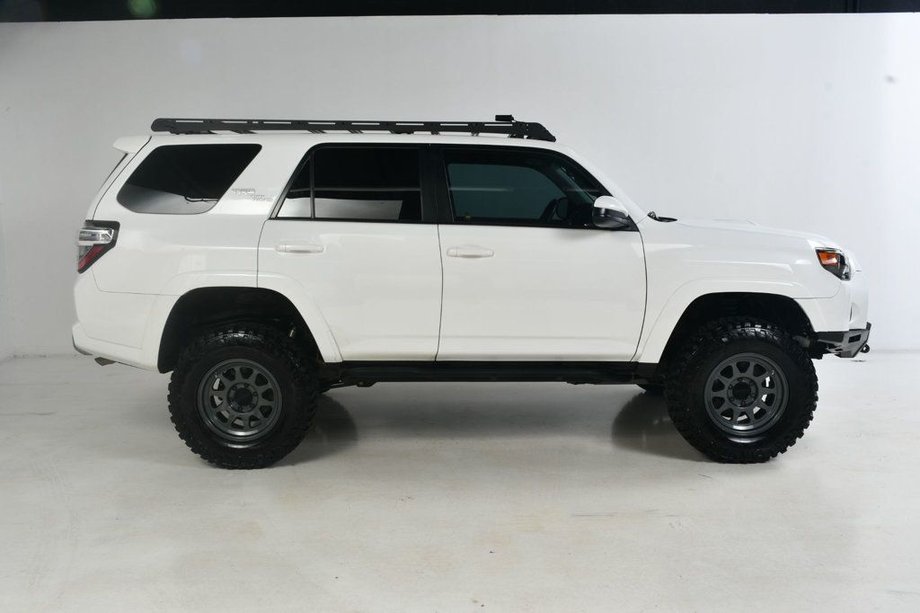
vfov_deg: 38.9
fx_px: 869
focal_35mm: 34
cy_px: 306
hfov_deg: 55.8
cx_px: 460
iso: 100
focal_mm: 23
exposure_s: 1/160
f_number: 13
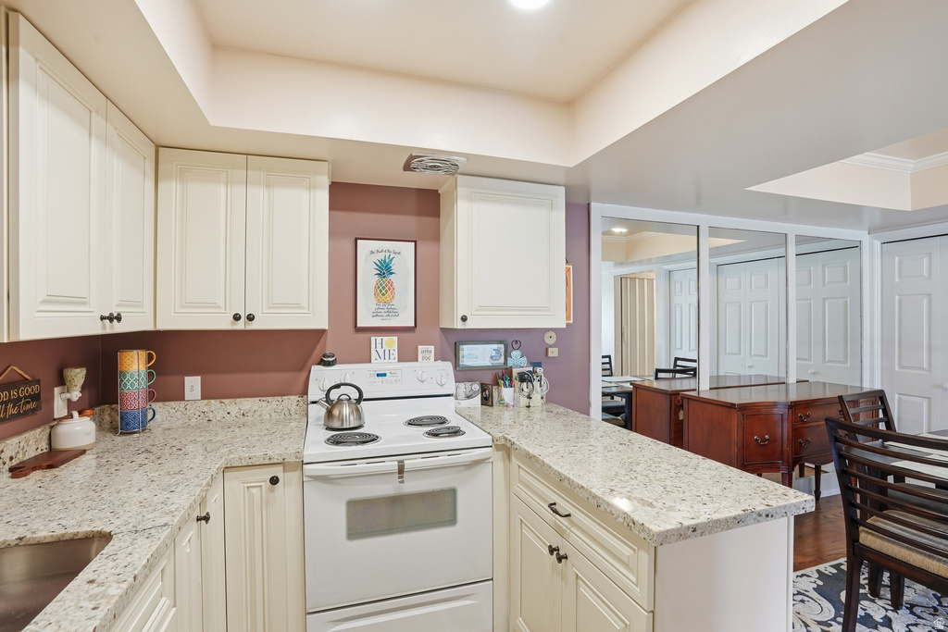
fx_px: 421
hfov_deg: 96.7
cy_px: 316
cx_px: 474
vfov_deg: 73.8
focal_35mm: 16
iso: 250
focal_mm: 16
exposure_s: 1/50
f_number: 10
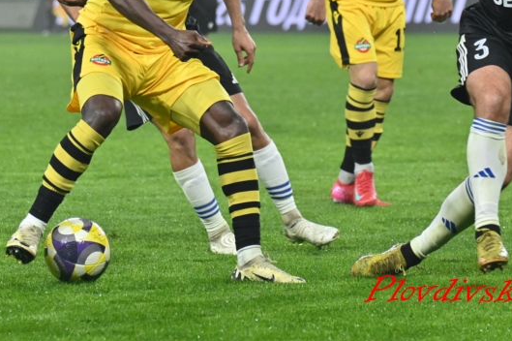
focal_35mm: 387
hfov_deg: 5.3
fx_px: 5500
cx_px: 245
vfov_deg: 3.5
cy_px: 37
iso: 4000
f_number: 6.3
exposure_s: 1/1250
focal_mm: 200
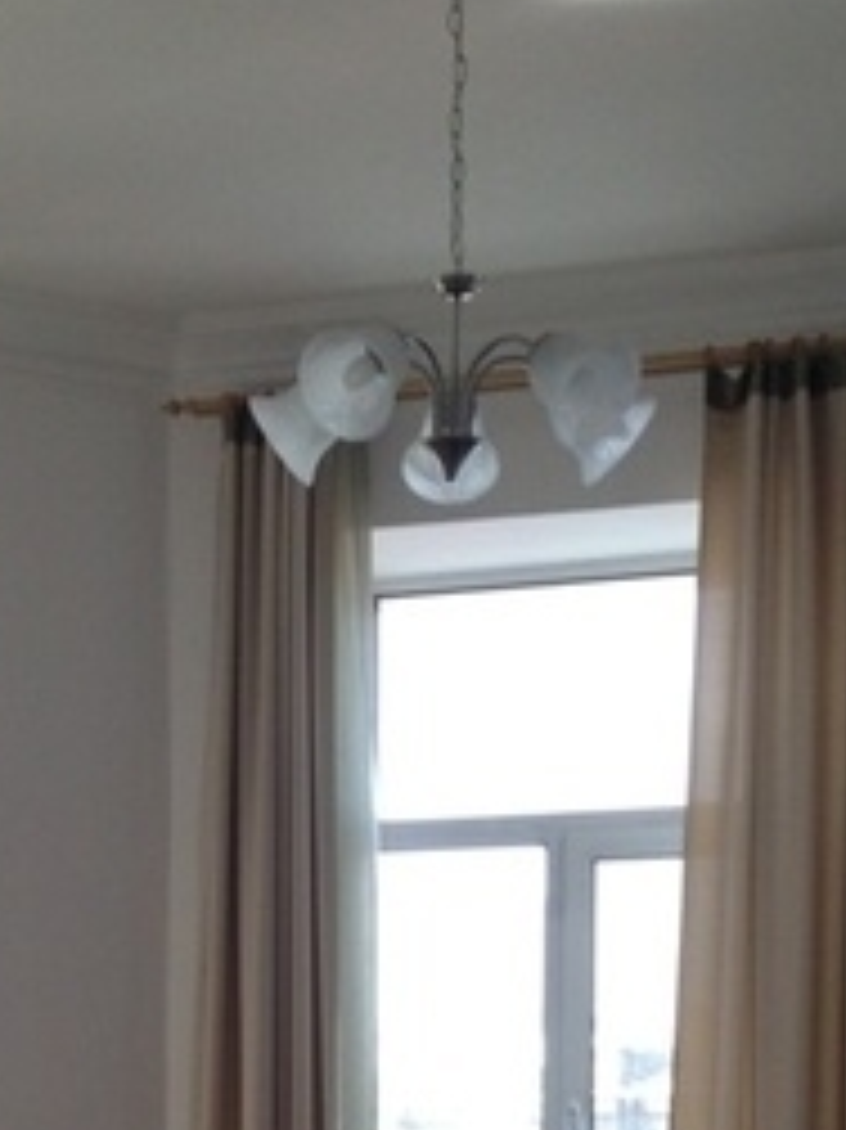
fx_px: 2576
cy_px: 1324
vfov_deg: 22.9
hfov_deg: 18.5
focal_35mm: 79
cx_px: 153
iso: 80
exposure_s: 1/120
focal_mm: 4.13
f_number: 2.4
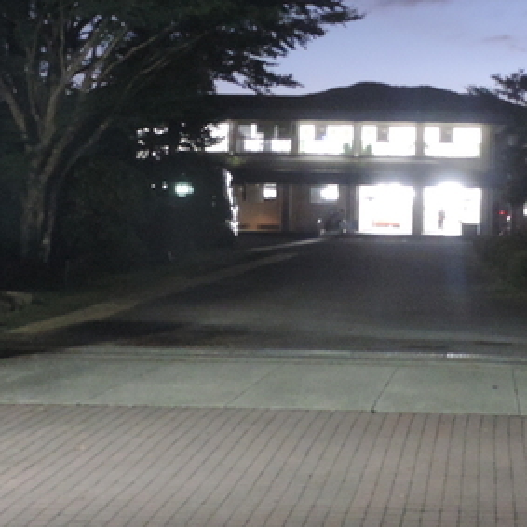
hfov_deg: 22.6
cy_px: 97
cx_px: 443
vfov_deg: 22.7
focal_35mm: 75
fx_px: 1292
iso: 800
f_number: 3.1
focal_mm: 5.3
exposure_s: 1/2
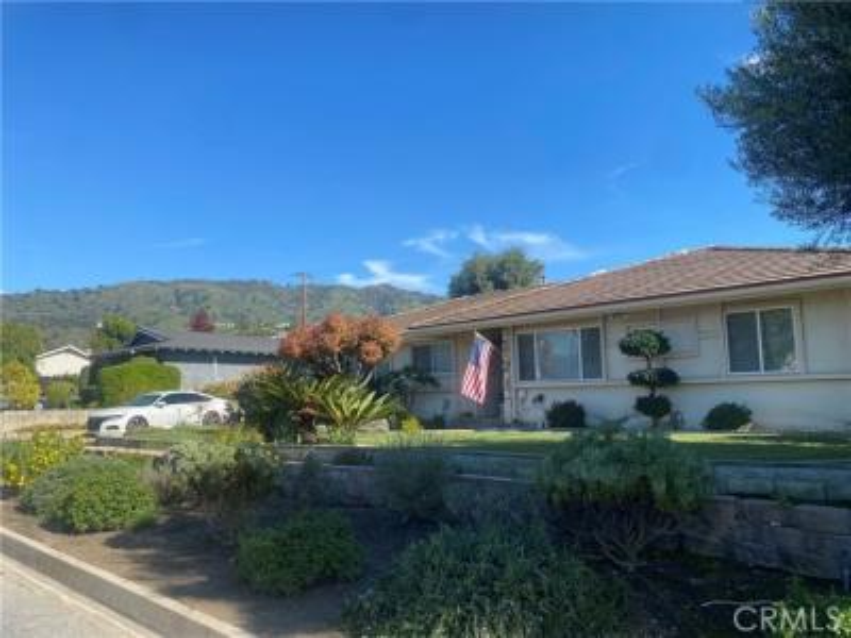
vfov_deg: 53.1
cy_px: 319
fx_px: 639
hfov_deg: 67.3
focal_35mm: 26
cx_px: 426
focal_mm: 4.25
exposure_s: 1/1678
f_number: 1.8
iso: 32
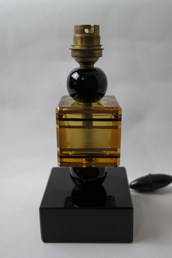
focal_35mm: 43
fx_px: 308
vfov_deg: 45.4
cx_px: 86
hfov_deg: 31.2
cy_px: 129
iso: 400
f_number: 4
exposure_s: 1/50
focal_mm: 28
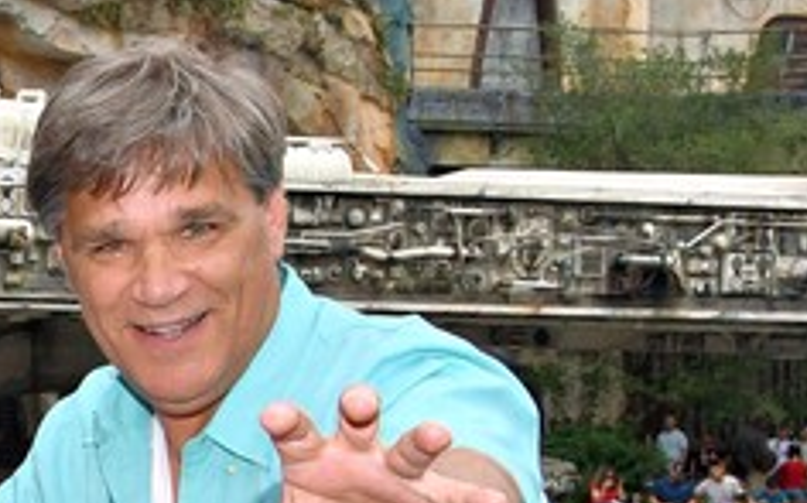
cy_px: 553
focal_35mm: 120
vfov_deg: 10.8
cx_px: -419
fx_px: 2637
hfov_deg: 15.9
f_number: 11
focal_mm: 18
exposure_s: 1/250
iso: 400
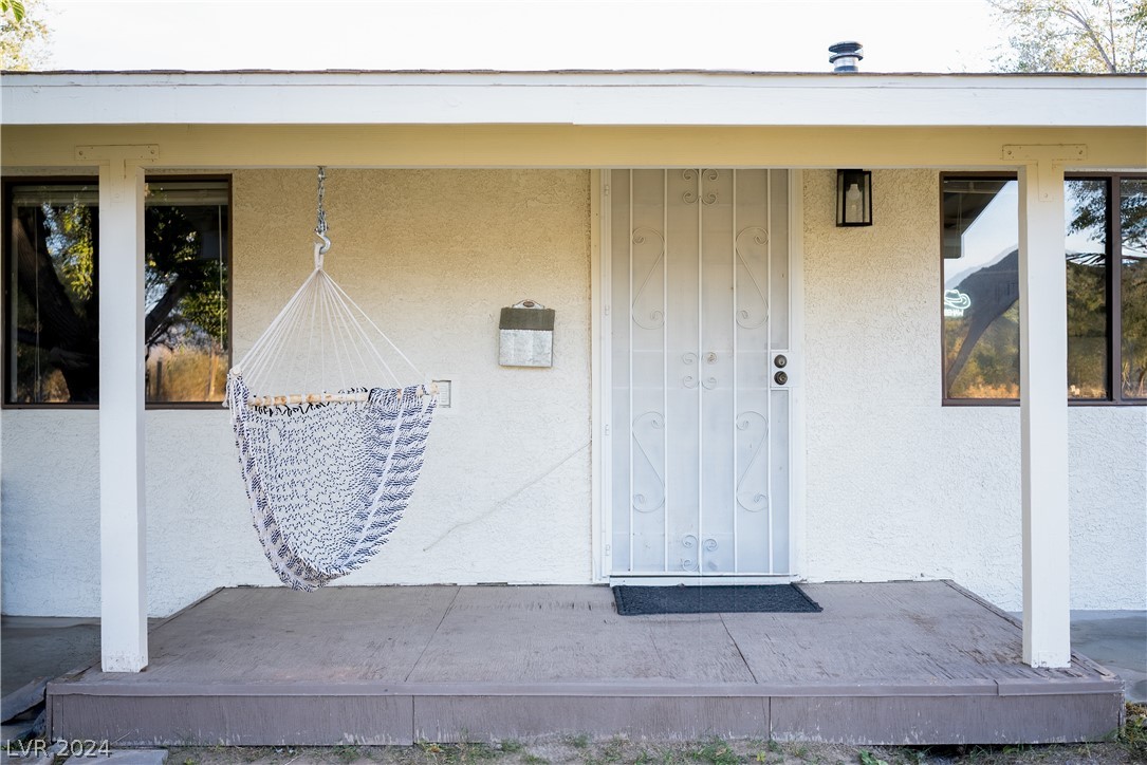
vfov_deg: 37.9
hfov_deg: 54.4
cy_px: 382
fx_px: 1115
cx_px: 574
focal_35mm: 35
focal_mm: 35
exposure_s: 1/200
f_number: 2.8
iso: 160
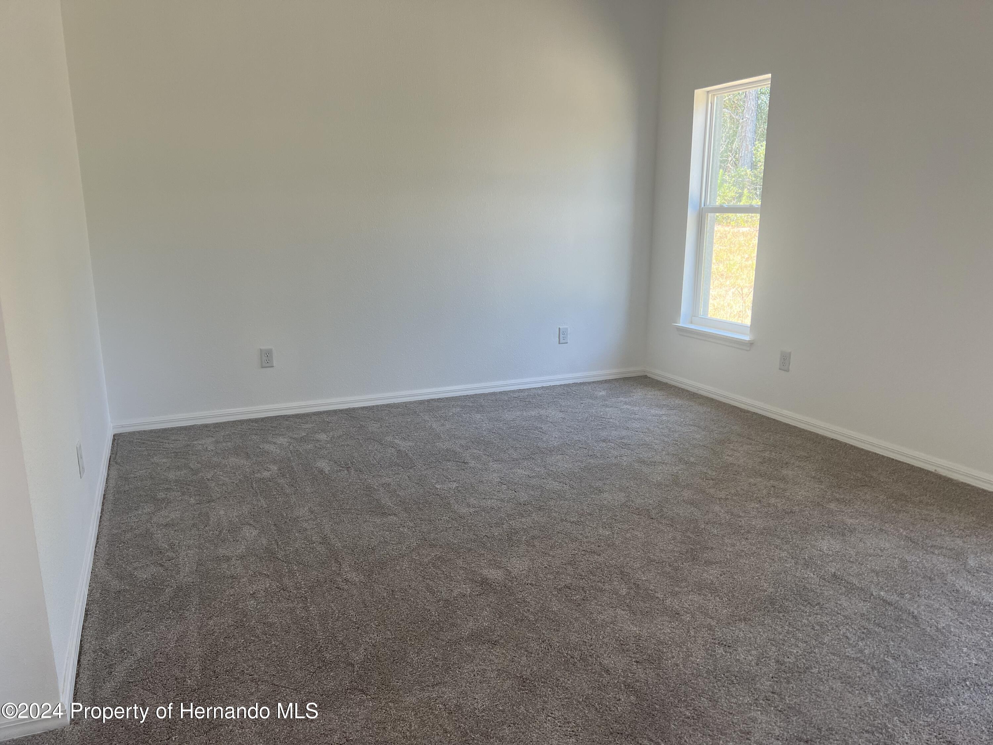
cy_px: 372
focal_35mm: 26
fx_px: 746
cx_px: 496
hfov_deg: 67.3
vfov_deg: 53.1
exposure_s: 1/150
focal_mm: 5.7
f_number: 1.5
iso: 64
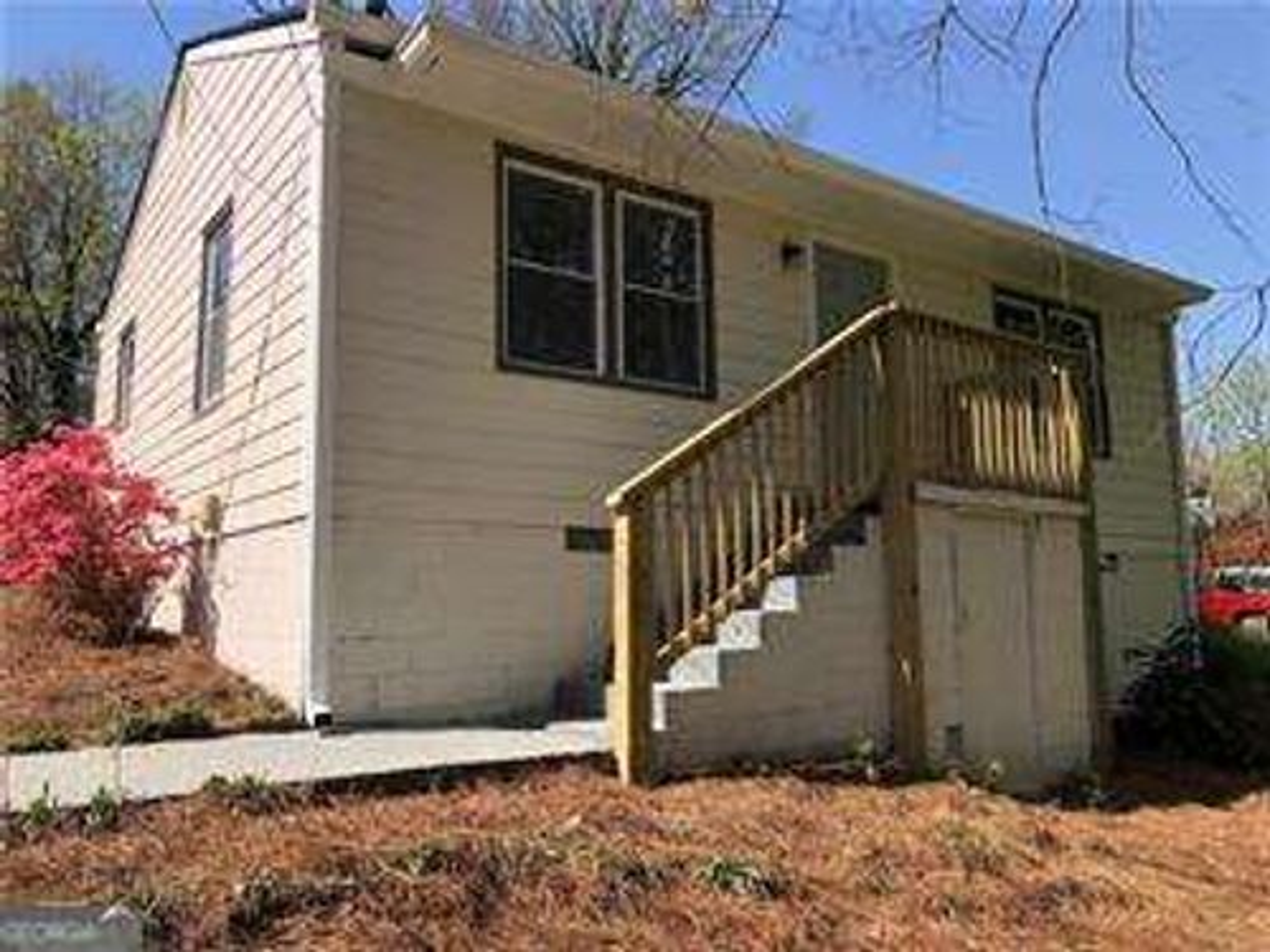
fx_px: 1027
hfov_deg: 63.4
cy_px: 476
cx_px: 635
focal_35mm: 28
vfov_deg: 49.7
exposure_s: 1/1453
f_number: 1.8
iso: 20
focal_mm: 4
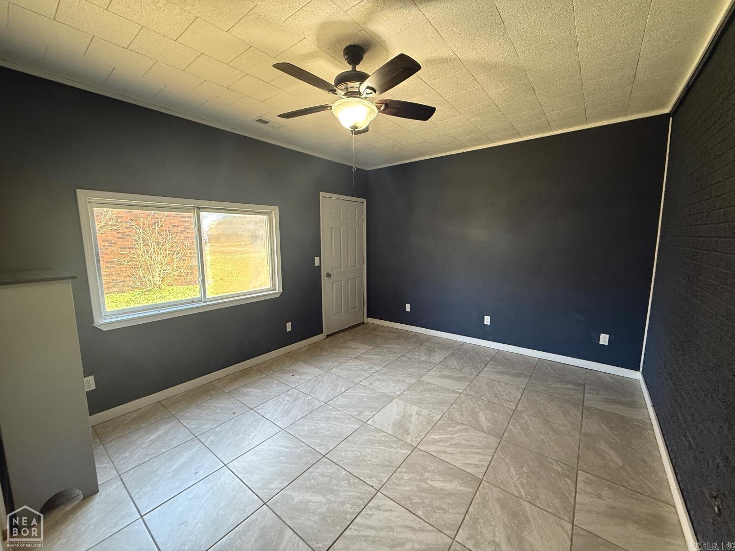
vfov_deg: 85.7
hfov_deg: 102.1
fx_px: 297
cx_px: 368
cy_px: 276
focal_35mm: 14
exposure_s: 1/60
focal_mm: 2.22
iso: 400
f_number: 2.2
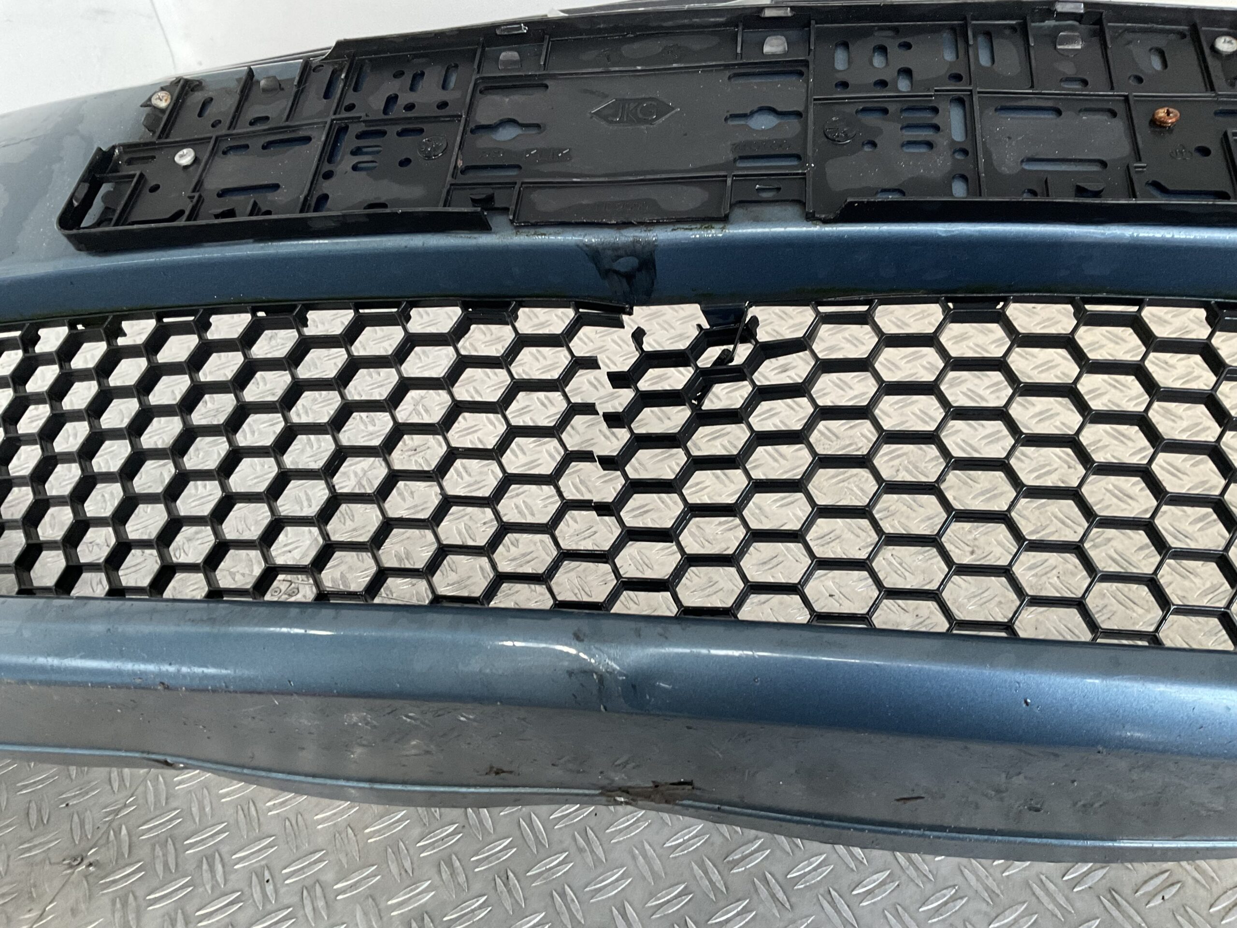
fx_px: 1036
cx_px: 618
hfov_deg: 61.7
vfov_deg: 48.2
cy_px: 464
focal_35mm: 29
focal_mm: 3
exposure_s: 1/60
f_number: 1.8
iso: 160
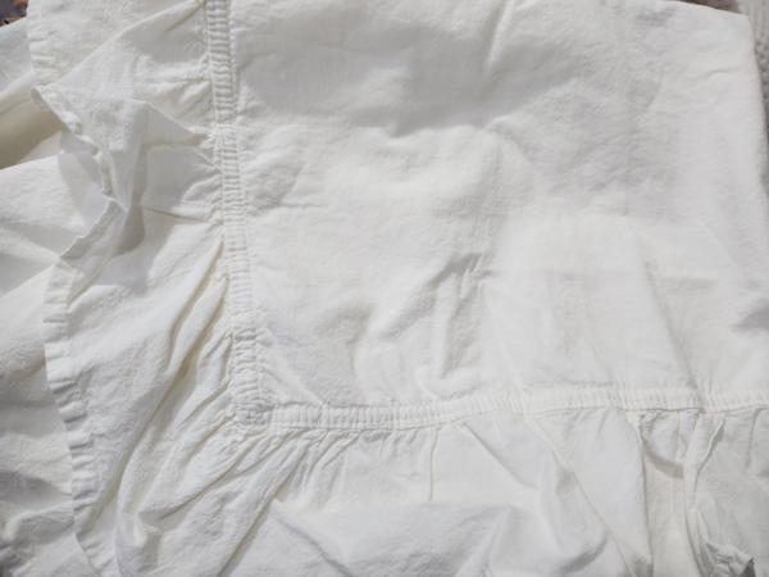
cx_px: 384
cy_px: 288
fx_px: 511
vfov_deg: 58.9
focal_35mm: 23
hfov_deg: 73.9
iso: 200
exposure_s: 1/100
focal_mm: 5.4
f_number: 1.8
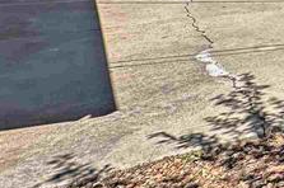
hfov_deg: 20.2
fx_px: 528
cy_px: -69
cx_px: 529
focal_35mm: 67
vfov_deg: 18.6
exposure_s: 1/1531
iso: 50
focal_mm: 2.22
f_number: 2.2
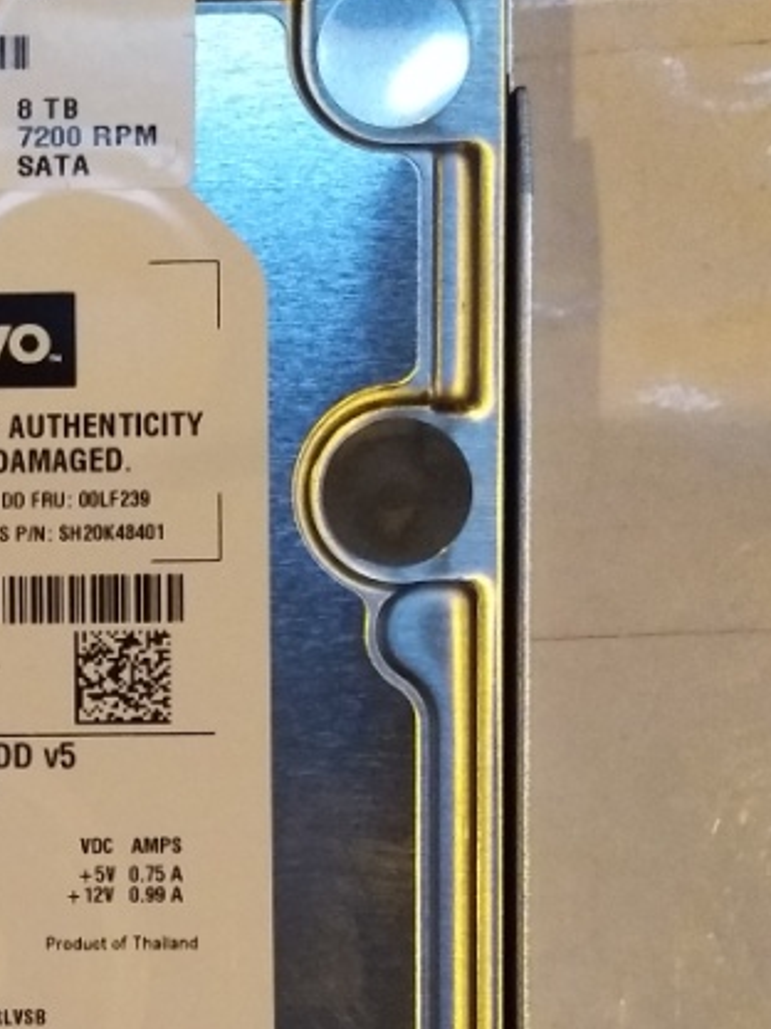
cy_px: 836
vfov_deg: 29.5
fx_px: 1901
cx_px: -57
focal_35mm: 64
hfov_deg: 21.8
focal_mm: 3.88
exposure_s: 1/33.3
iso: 363
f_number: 2
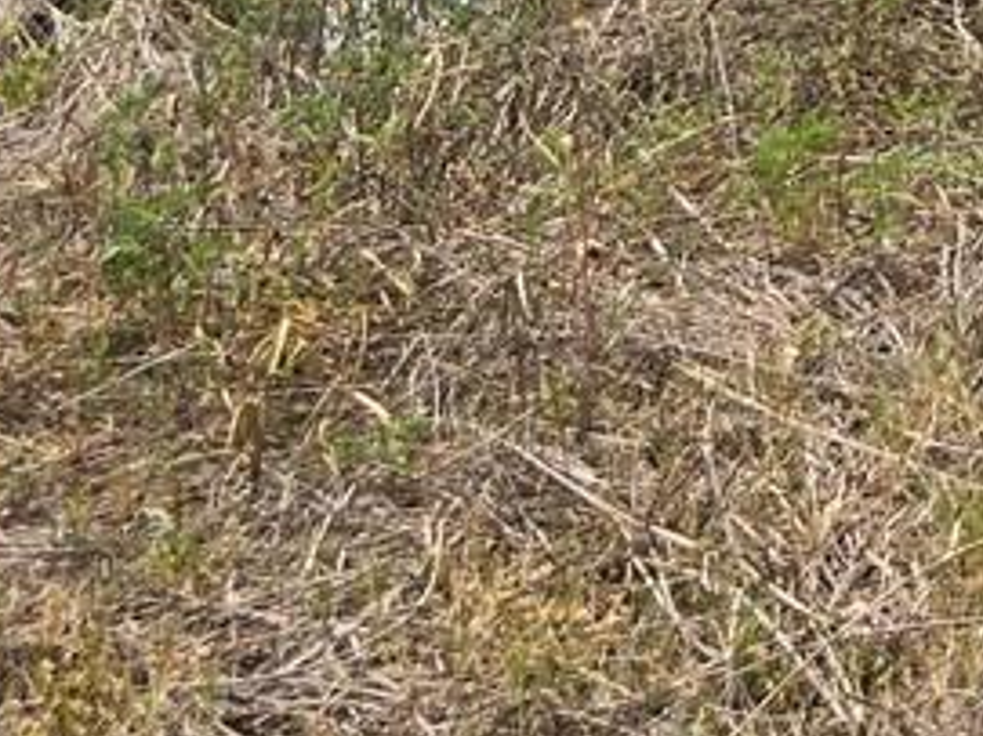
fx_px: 3860
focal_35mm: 136
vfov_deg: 9.7
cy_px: -1004
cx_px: 2615
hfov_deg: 11.2
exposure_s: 1/657
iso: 12
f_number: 1.7
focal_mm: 6.3
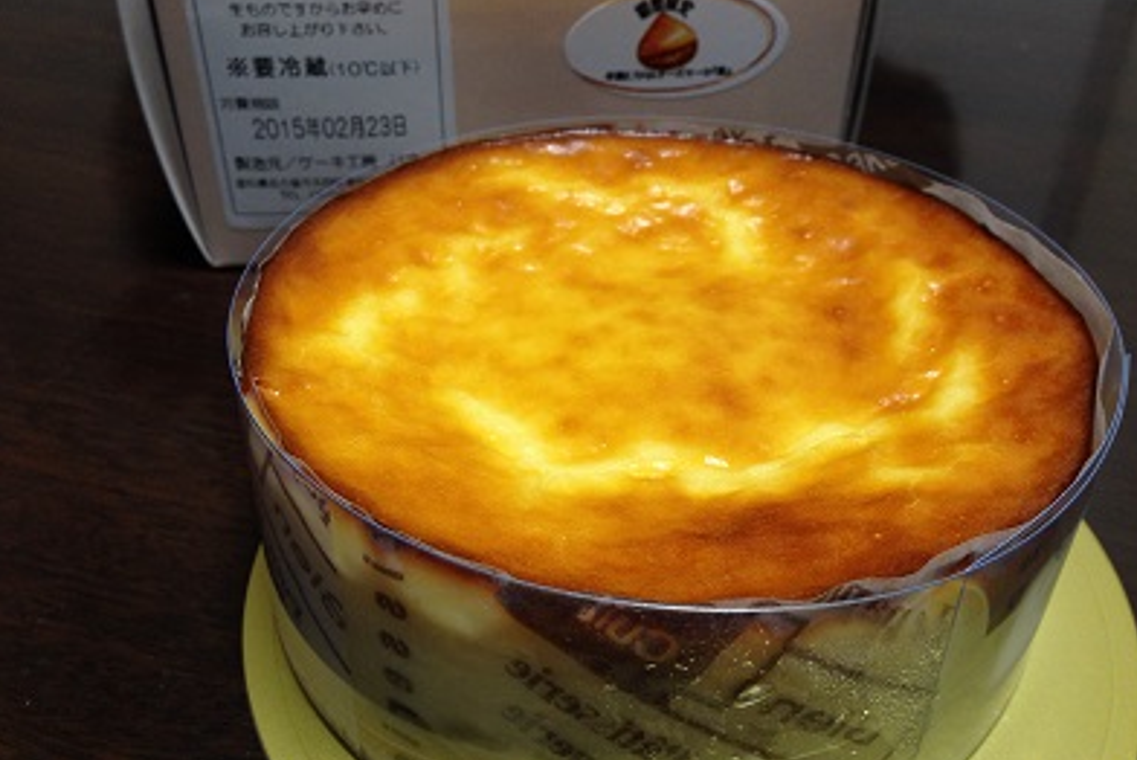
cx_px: 571
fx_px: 1106
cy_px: 354
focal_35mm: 35
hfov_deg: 54.4
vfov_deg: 37.9
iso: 80
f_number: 2.4
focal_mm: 4.12
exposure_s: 1/20
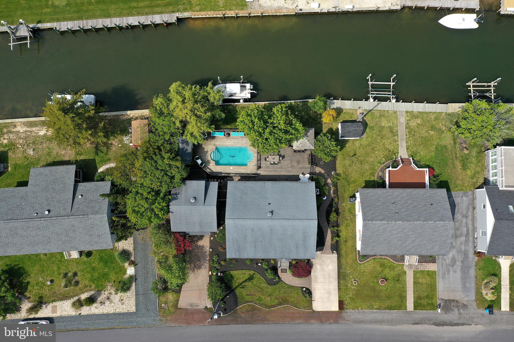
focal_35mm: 28
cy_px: 171
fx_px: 400
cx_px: 257
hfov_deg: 65.5
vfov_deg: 46.4
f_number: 5.6
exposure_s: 1/500
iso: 100
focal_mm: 10.26
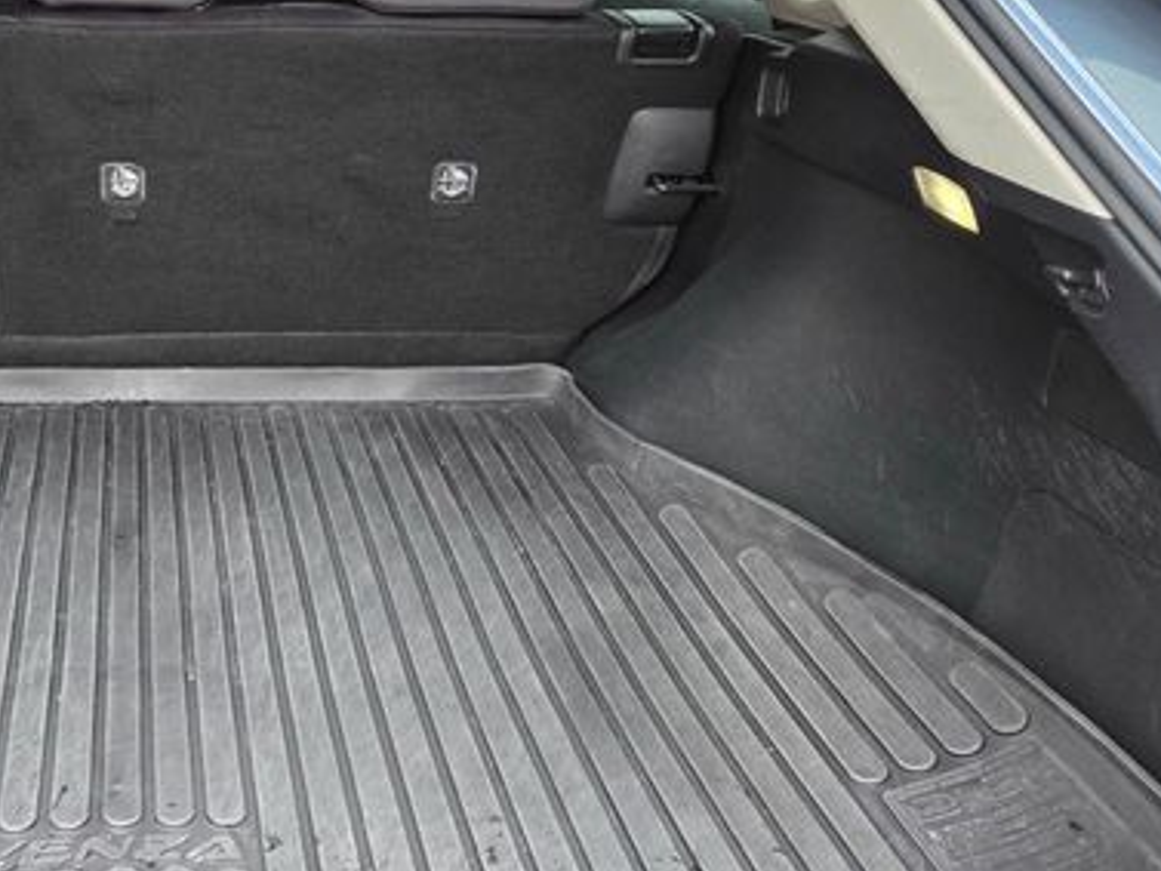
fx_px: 1308
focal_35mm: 39
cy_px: 240
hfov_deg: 45.1
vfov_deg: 36.2
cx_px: 209
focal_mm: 5.4
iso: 250
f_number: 1.8
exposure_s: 1/120
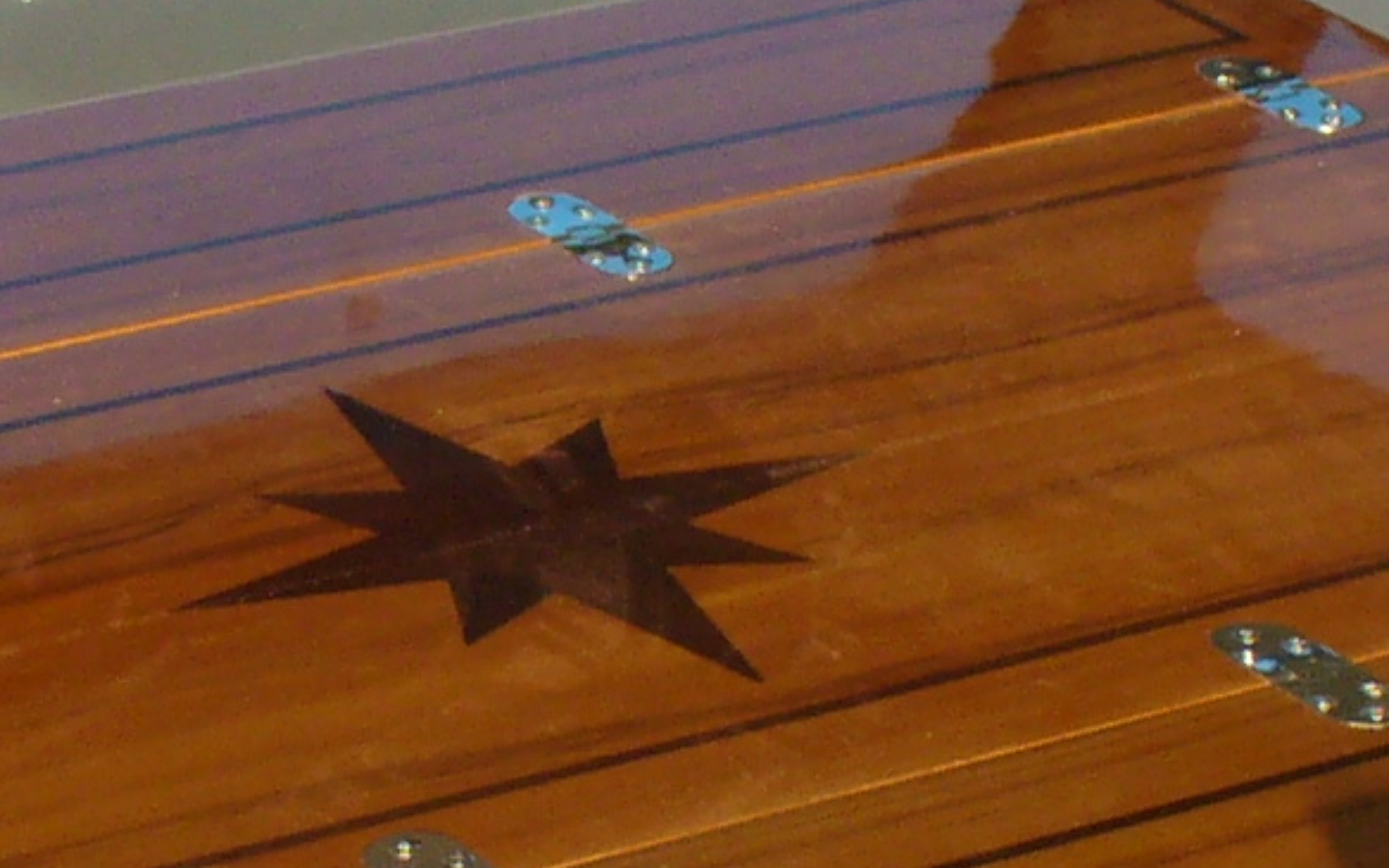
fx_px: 6511
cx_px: 459
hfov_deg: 12.2
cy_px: 804
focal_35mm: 172
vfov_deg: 7.6
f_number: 5.6
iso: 80
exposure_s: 1/125
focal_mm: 6.1
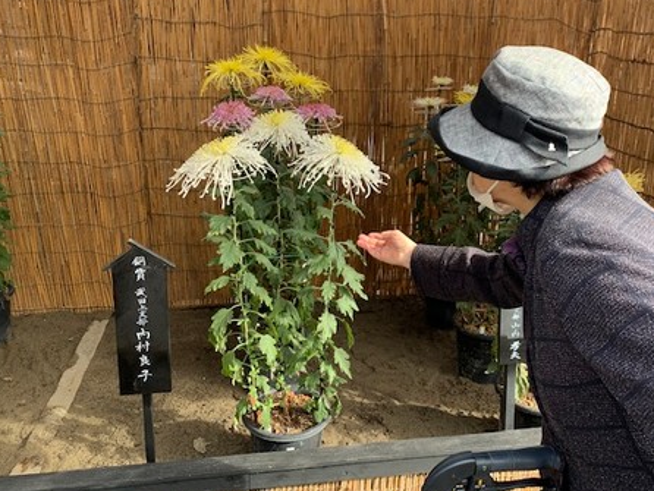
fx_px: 605
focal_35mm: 32
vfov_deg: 44.2
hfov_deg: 56.7
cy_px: 227
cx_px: 350
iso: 32
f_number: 1.8
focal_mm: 4.25
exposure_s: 1/122
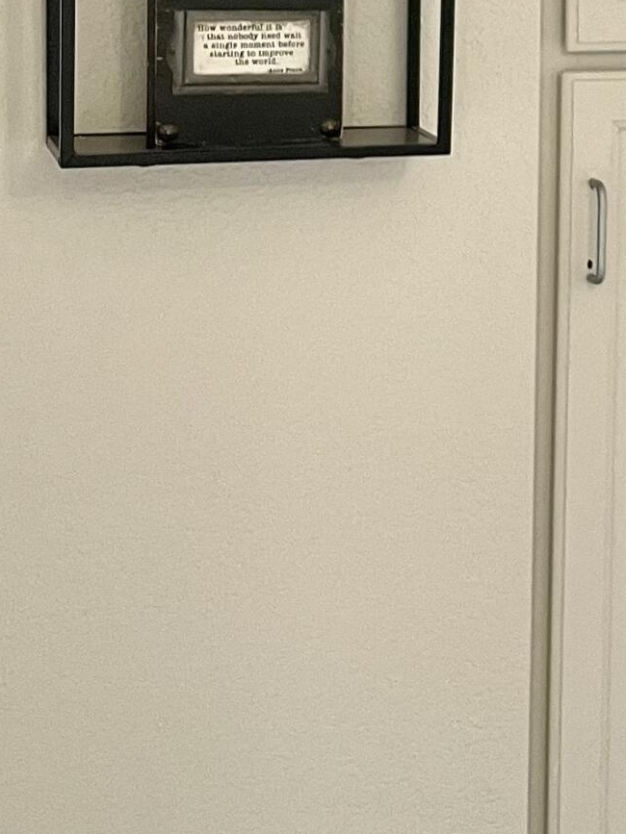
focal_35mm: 90
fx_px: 2171
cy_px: -16
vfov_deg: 21.0
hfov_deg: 15.1
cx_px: 954
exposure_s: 1/60
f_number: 1.6
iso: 100
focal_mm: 4.2
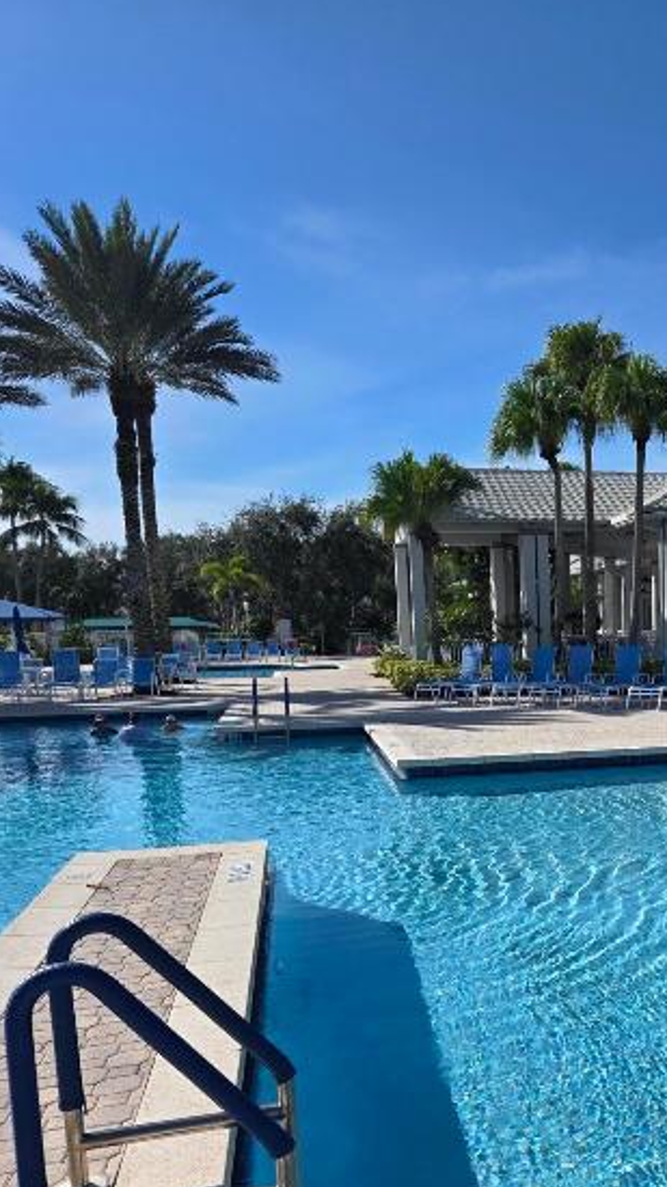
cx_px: 587
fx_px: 1101
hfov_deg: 32.2
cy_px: 747
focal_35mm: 35
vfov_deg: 55.9
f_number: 1.8
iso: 25
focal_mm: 5.4
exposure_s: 1/2921
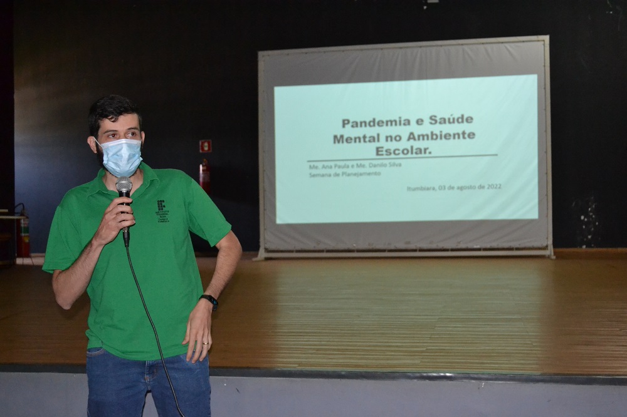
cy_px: 208
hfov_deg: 41.1
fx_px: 836
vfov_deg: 28.1
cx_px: 314
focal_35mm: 48
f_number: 4.8
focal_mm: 32
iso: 3200
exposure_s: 1/60
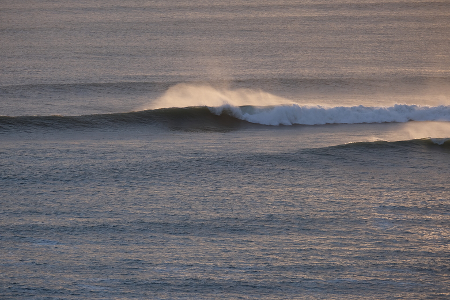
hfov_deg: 7.1
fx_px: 3625
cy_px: 150
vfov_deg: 4.7
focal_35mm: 290
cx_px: 225
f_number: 6.4
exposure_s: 1/170
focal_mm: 192.9
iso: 160
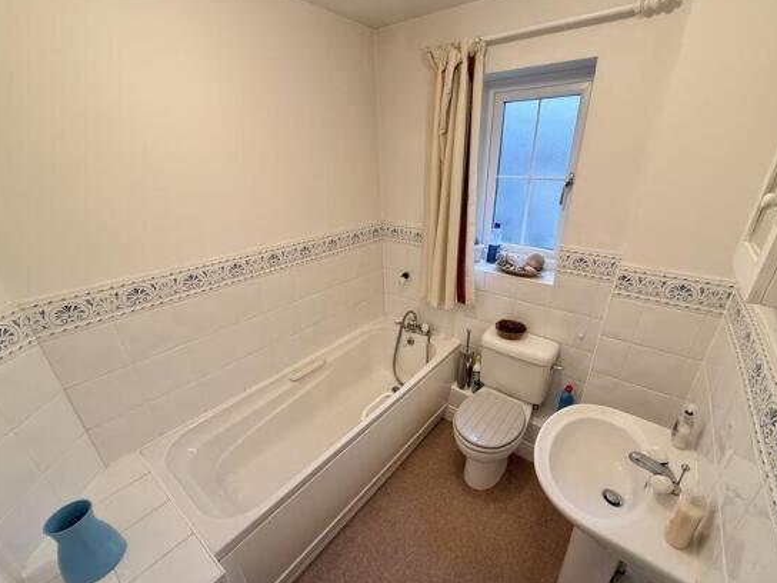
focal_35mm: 15
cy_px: 304
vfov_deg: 81.7
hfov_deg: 98.1
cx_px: 409
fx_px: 337
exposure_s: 1/100
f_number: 2.2
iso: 250
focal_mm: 2.22
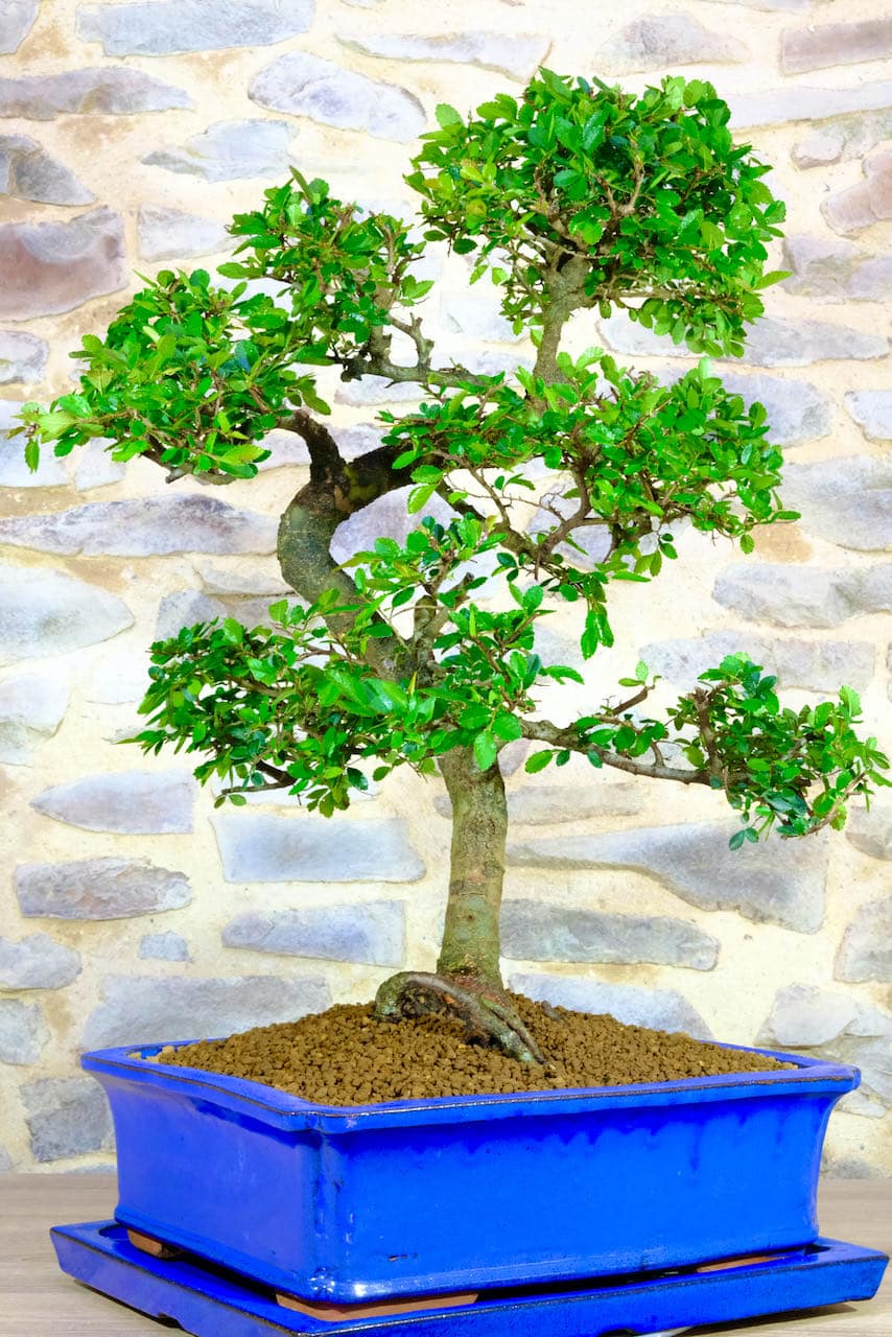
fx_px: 2191
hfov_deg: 23.0
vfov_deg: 33.9
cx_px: 446
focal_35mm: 59
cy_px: 668
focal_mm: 39
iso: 3200
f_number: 11
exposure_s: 1/30
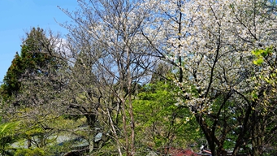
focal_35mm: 48
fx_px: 353
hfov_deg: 42.8
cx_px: 118
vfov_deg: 24.9
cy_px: 88
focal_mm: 39
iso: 100
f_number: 8
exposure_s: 1/200
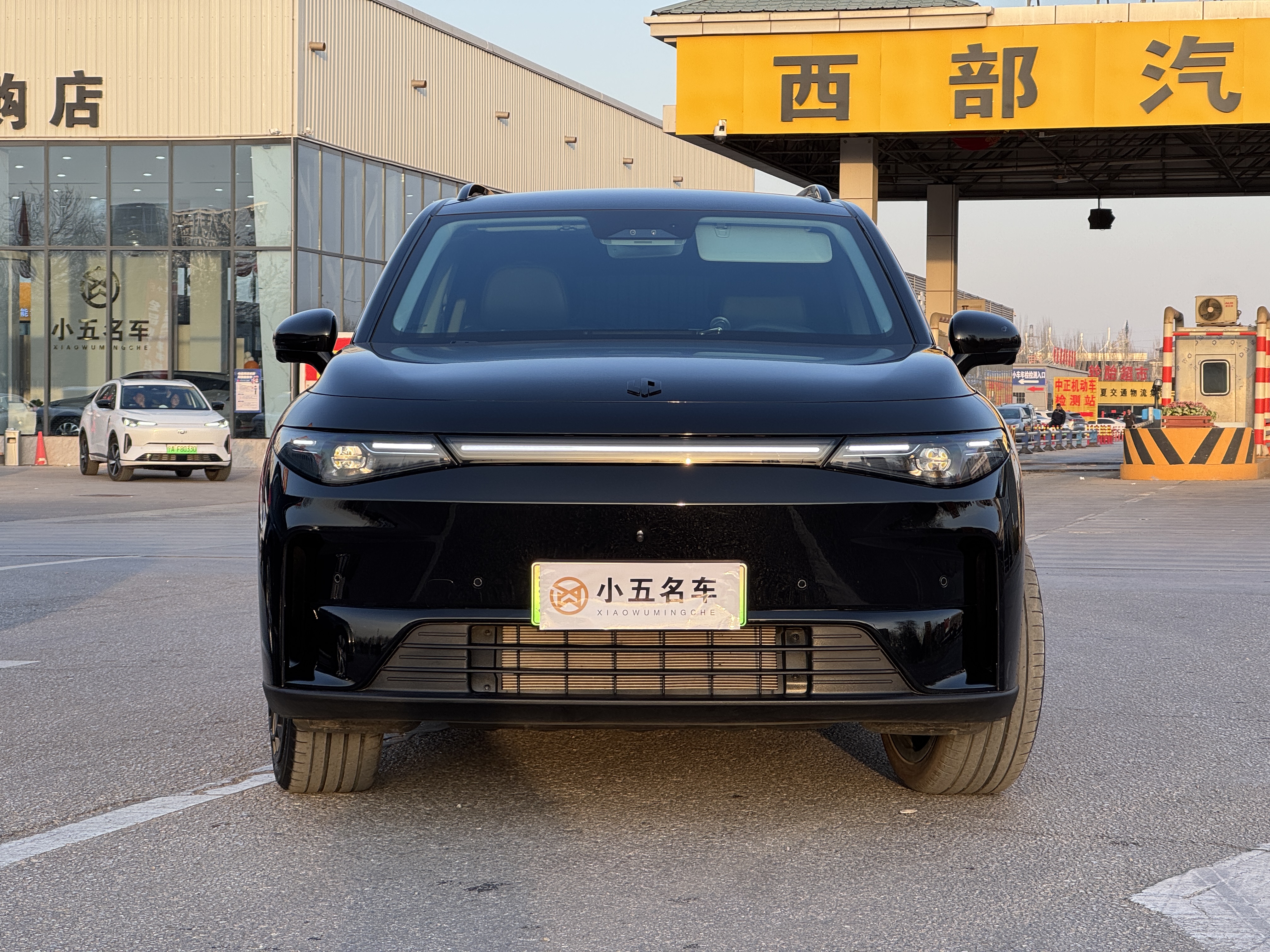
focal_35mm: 77
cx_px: 635
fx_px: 2825
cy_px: 476
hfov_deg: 25.3
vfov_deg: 19.1
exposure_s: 1/123
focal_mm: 9
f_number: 2.8
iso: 25
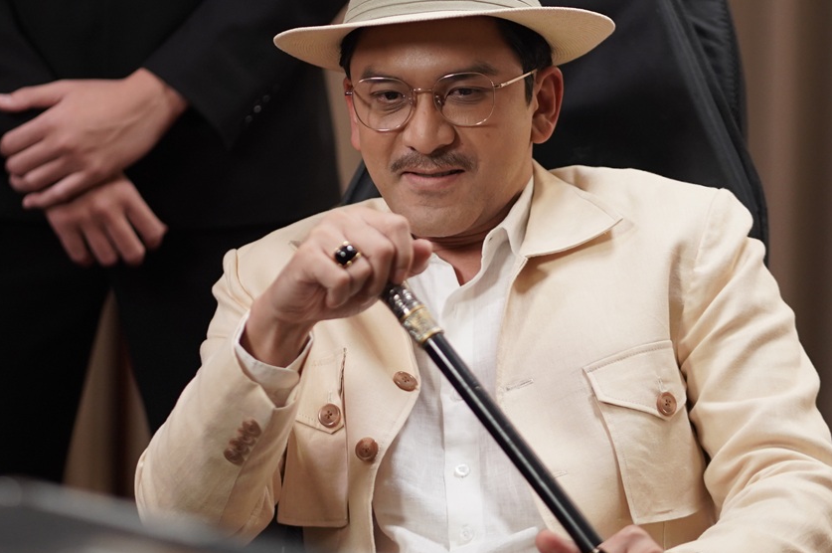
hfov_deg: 11.3
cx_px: 416
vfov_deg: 7.5
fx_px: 4201
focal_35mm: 182
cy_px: 205
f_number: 1.8
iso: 1000
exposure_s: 1/320
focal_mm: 85
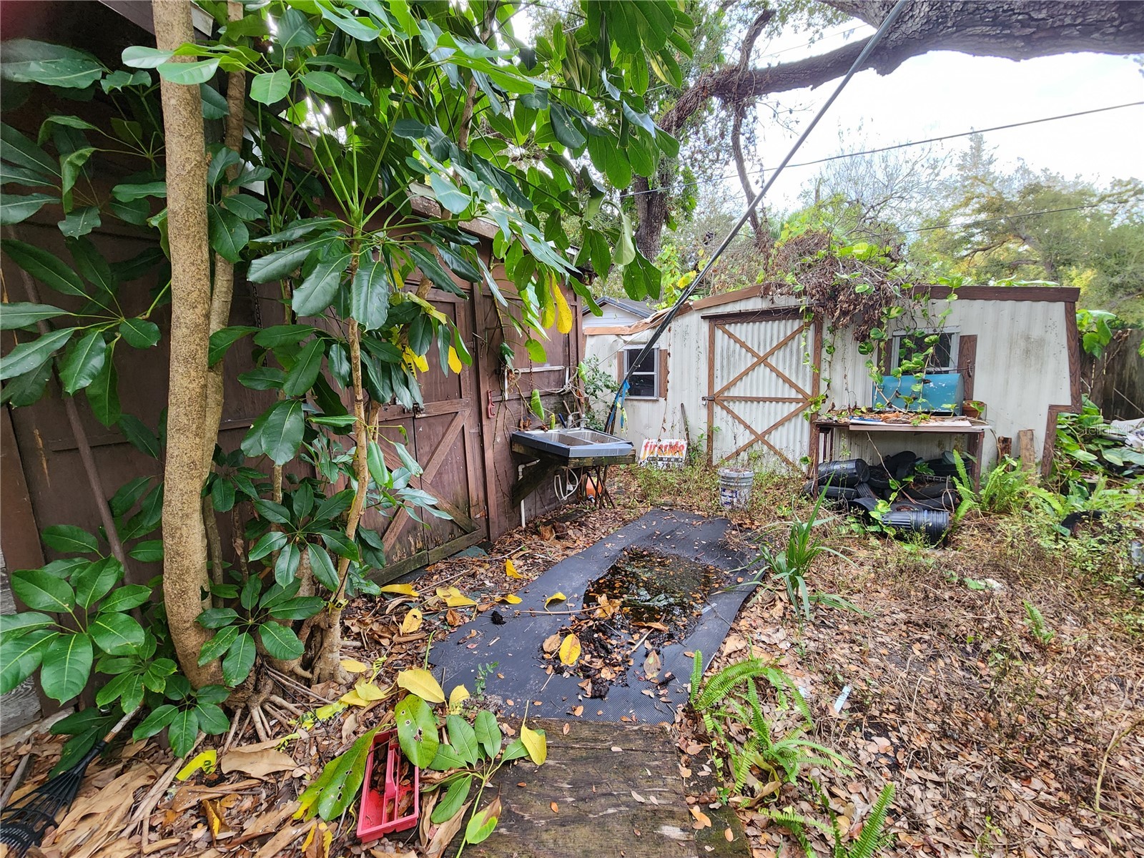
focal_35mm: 13
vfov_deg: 89.9
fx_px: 430
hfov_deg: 106.2
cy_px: 429
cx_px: 572
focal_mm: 2.2
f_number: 2.2
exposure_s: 1/60
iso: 200
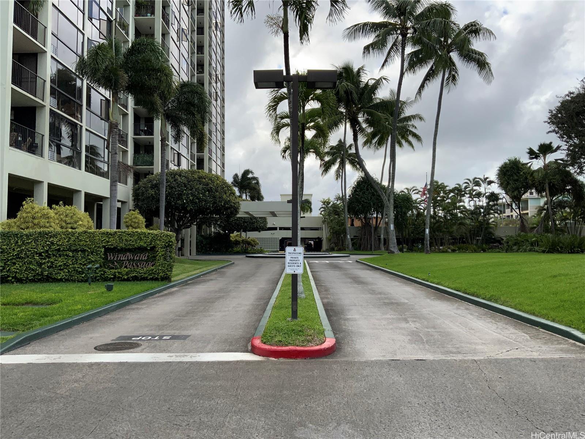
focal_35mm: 29
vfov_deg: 48.2
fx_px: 490
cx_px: 292
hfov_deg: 61.7
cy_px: 220
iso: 16
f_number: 1.8
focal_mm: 3
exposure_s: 1/551
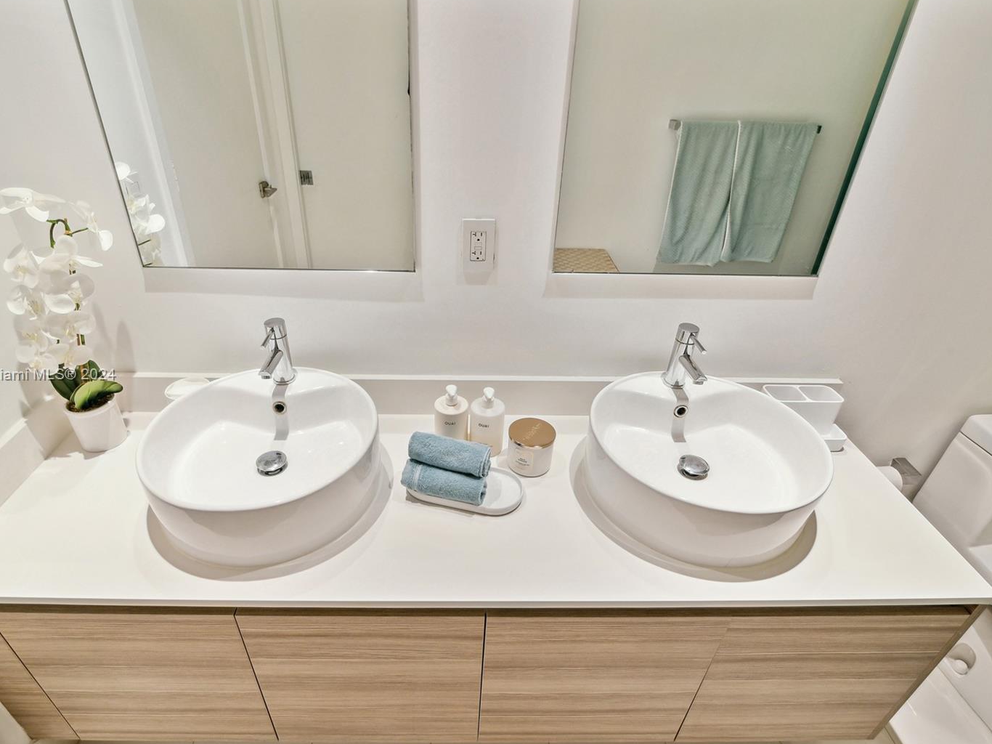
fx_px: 516
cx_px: 464
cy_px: 376
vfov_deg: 71.6
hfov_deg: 87.7
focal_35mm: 18
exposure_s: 1/13
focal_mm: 16
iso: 1000
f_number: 11
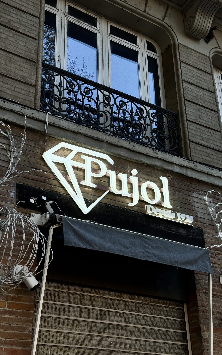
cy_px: 178
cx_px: 117
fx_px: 494
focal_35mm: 51
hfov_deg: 25.3
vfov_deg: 39.6
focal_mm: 6.76
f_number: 1.78
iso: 64
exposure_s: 1/412
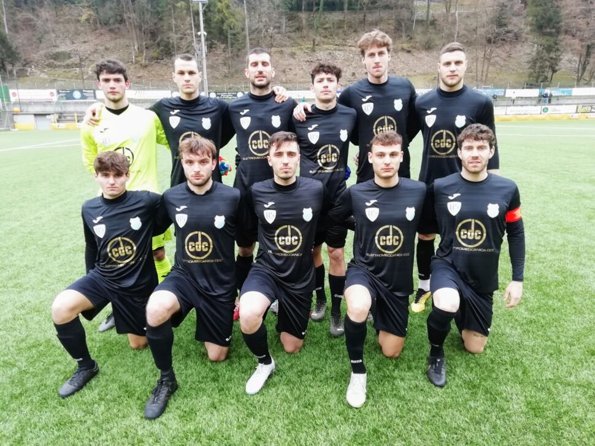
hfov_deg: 67.3
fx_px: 447
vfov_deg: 53.1
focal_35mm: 26
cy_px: 223
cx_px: 298
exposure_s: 1/100
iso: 80
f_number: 2.2
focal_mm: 3.46
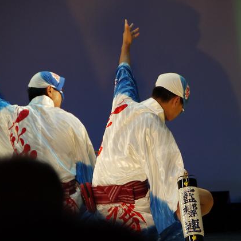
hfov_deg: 5.3
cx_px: 127
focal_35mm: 332
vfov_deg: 5.3
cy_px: 120
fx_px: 2615
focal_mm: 140
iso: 800
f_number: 5.8
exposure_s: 1/50
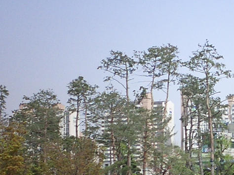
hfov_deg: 19.1
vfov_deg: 14.5
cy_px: 188
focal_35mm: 100
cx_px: 233
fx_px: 676
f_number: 3.5
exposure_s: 1/1000
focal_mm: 5.6
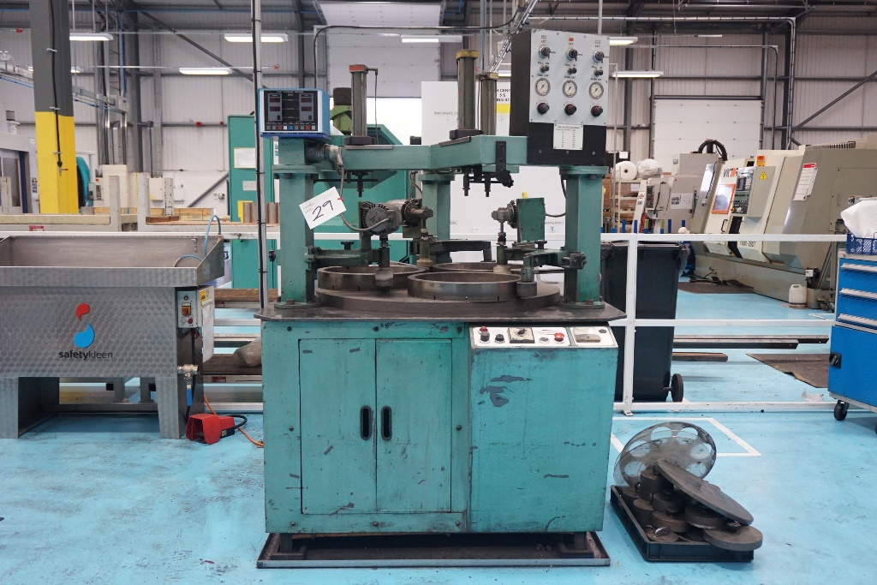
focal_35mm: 32
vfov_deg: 41.7
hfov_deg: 59.5
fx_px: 767
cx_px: 438
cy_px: 292
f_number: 4
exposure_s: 1/160
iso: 1600
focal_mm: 21
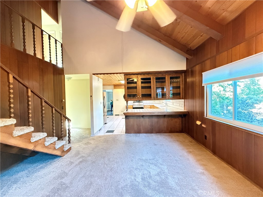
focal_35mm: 14
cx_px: 132
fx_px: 106
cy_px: 98
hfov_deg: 102.1
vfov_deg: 85.7
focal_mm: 2.22
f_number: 2.2
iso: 1600
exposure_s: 1/40
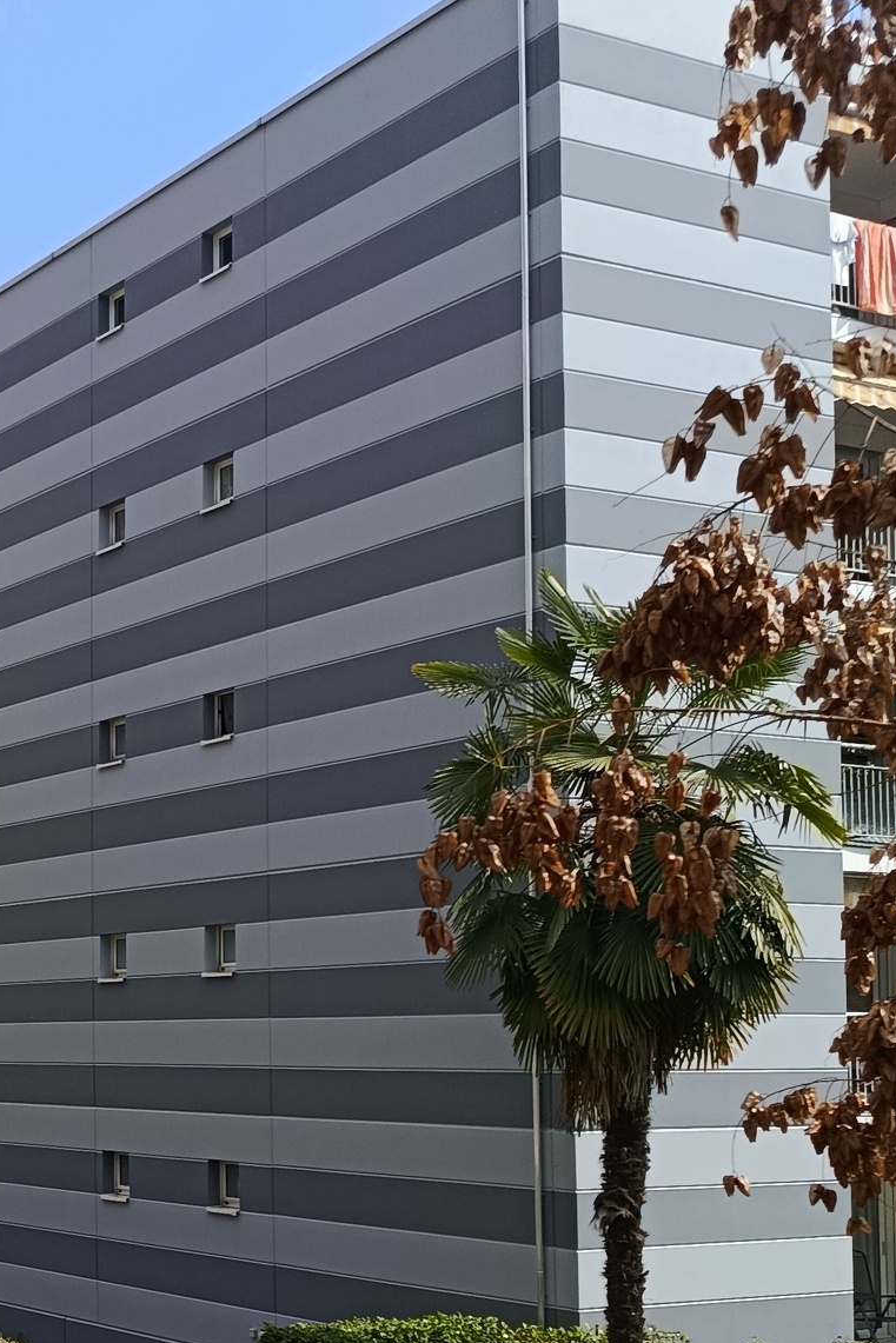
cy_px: 951
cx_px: -203
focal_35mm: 56
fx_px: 2090
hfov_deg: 22.2
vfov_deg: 35.1
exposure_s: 1/450
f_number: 1.7
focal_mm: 5.24
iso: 52
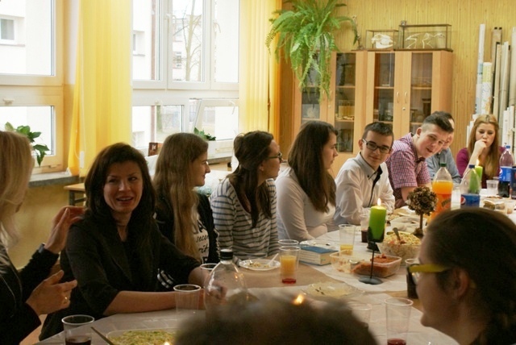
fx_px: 753
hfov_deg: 37.8
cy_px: 172
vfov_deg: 25.8
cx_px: 258
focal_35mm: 52
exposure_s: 1/60
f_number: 5.6
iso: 400
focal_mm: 35
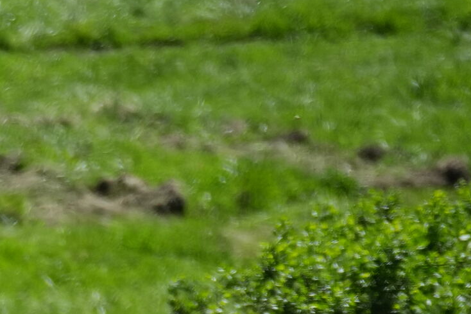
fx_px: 23099
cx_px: -729
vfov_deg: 0.8
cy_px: 923
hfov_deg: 1.2
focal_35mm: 1766
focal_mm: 300
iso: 640
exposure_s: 1/1000
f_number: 7.1
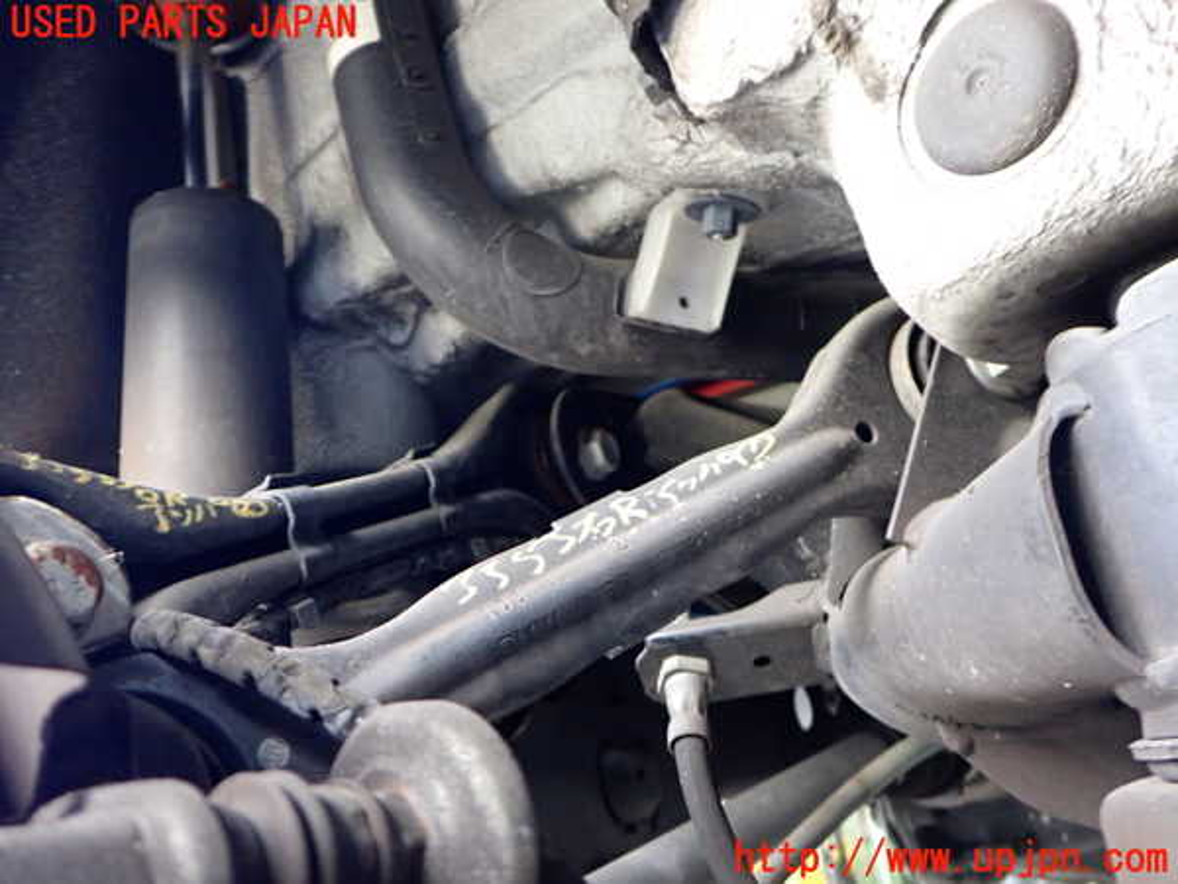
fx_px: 1021
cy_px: 442
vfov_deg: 46.8
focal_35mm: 30
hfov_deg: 60.0
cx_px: 589
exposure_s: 1/30
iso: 640
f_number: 2.3
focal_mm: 5.4
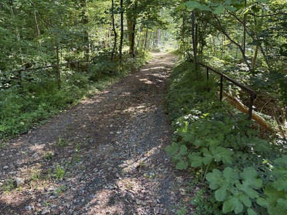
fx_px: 224
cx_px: 127
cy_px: 97
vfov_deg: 51.3
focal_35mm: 27
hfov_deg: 65.1
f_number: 1.78
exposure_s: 1/99
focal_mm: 6.76
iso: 200
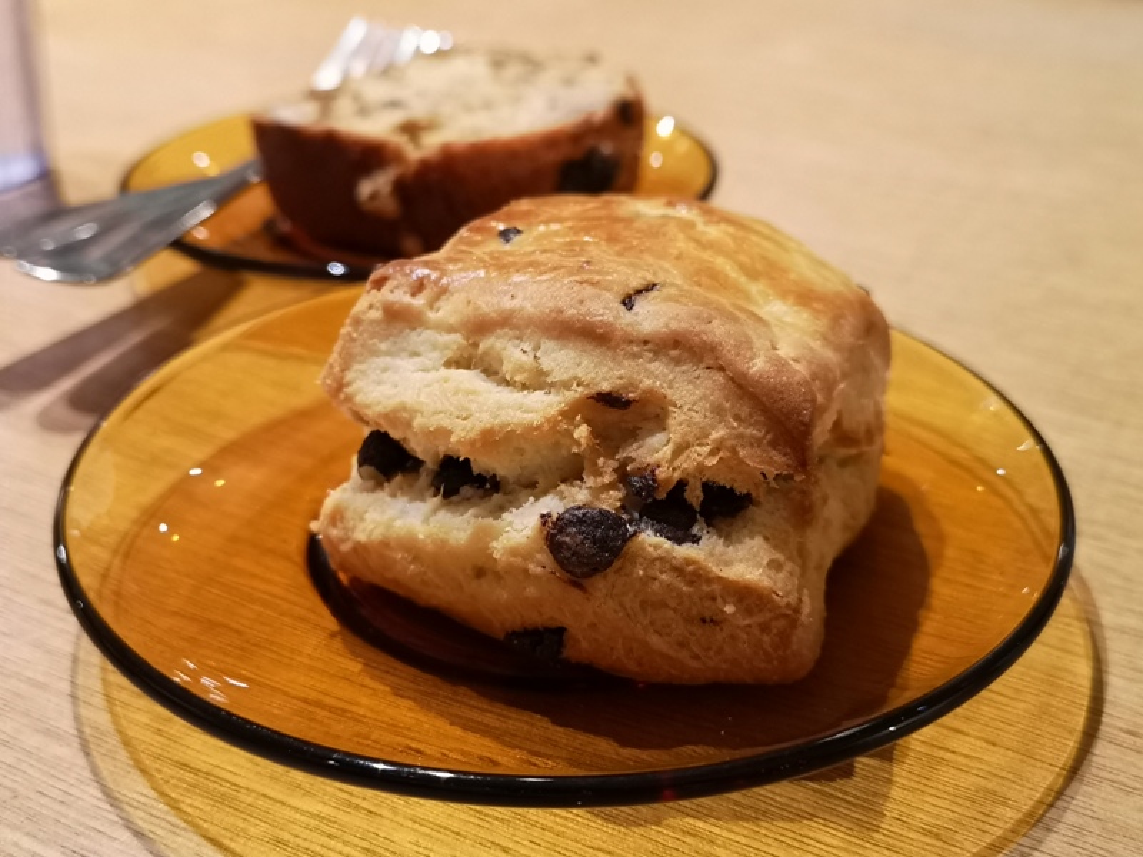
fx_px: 1156
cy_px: 428
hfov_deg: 52.6
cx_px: 572
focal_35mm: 35
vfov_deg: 40.7
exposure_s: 1/50
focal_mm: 3.95
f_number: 1.8
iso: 200
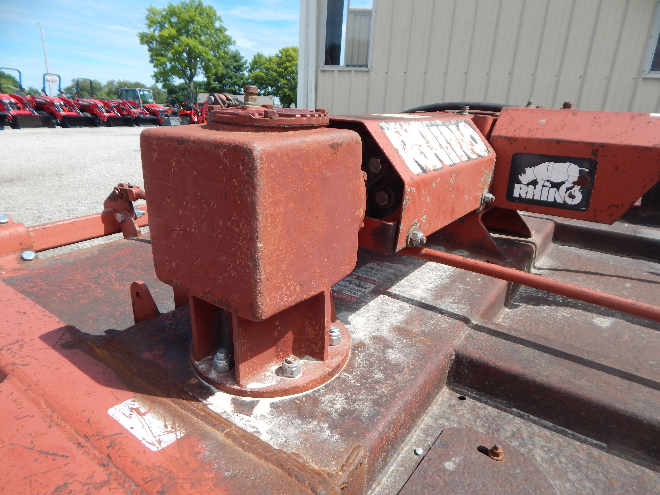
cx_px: 330
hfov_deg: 76.4
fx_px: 419
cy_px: 248
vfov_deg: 61.1
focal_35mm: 22
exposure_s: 1/400
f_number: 6
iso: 125
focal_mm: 4
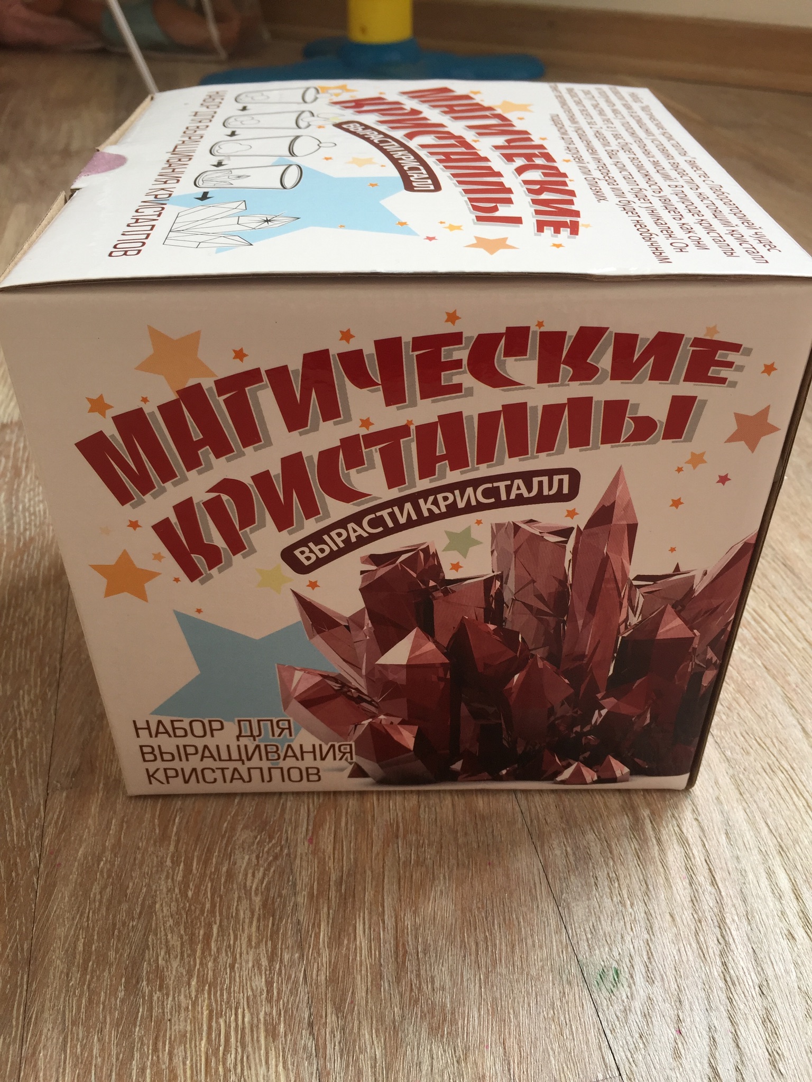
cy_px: 541
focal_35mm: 29
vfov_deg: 61.7
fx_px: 907
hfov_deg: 48.2
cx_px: 406
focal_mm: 4.15
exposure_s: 1/50
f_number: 2.2
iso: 40
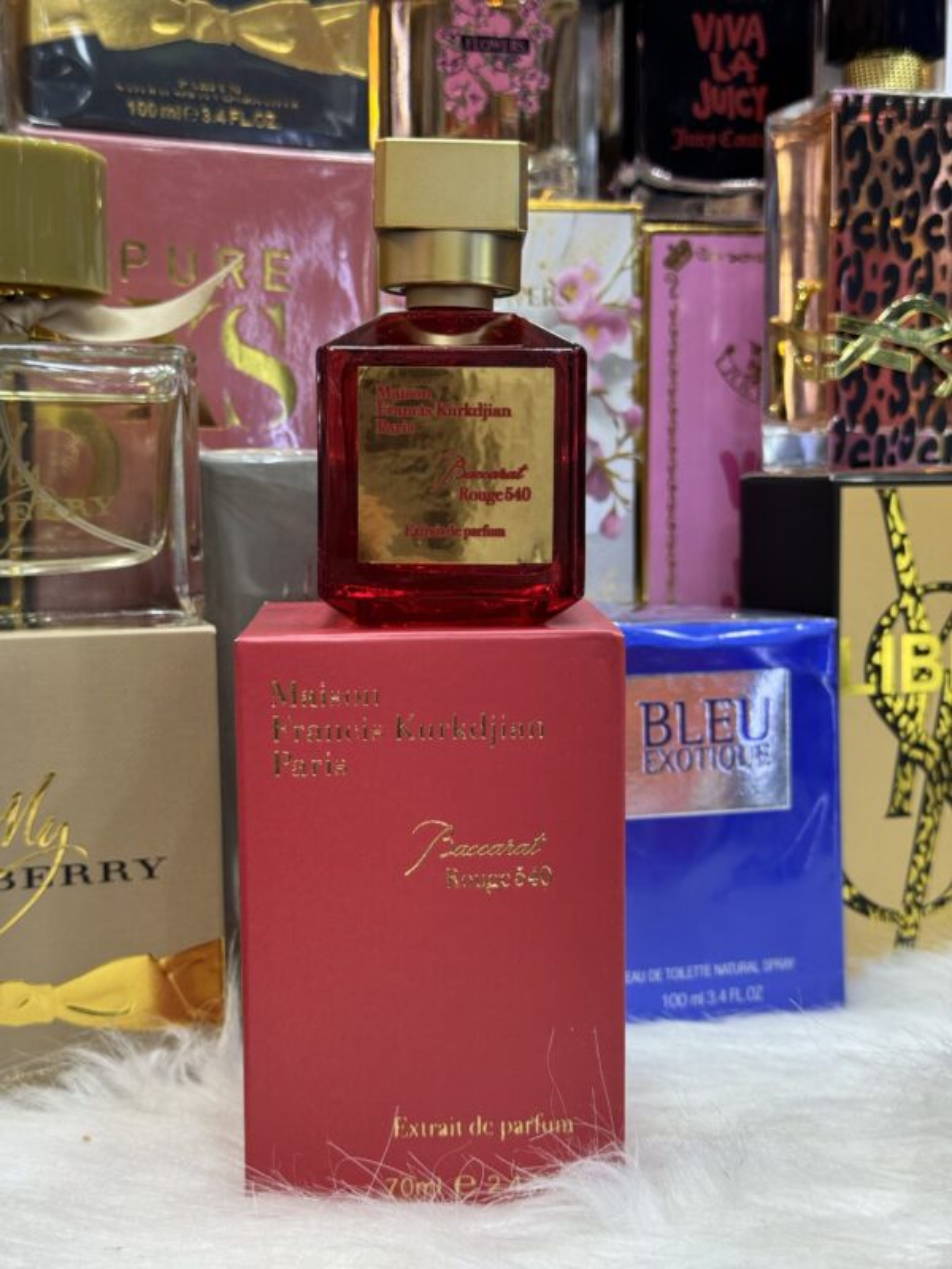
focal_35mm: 48
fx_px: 1760
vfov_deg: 39.7
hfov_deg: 30.3
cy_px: 634
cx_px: 476
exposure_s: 1/50
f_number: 1.78
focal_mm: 6.76
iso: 64
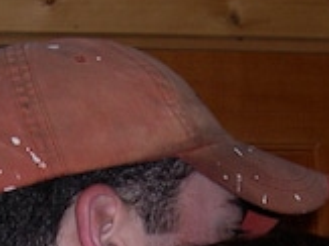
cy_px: 419
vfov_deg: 9.5
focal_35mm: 149
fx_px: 1415
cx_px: 32
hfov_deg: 13.1
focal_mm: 8
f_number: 2.8
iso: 100
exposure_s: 1/60
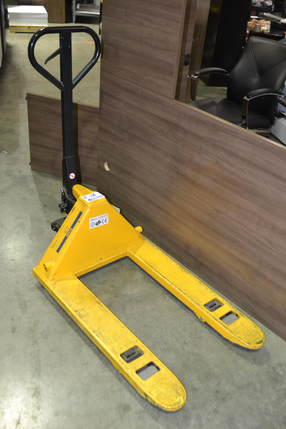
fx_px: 429
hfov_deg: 36.9
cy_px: 214
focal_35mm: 36
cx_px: 143
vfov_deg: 53.1
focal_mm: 24
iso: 2500
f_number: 4
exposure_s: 1/60
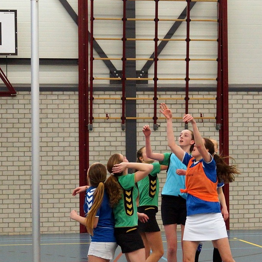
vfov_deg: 29.5
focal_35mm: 58
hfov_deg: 29.6
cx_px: 131
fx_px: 497
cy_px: 141
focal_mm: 30
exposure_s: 1/320
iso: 1250
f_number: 2.8
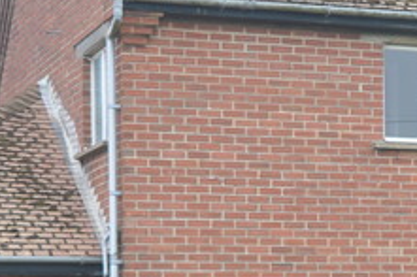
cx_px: 340
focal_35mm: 139
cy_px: 357
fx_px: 1609
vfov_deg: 9.7
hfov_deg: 14.7
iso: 100
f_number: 5.6
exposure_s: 1/80
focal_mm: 20
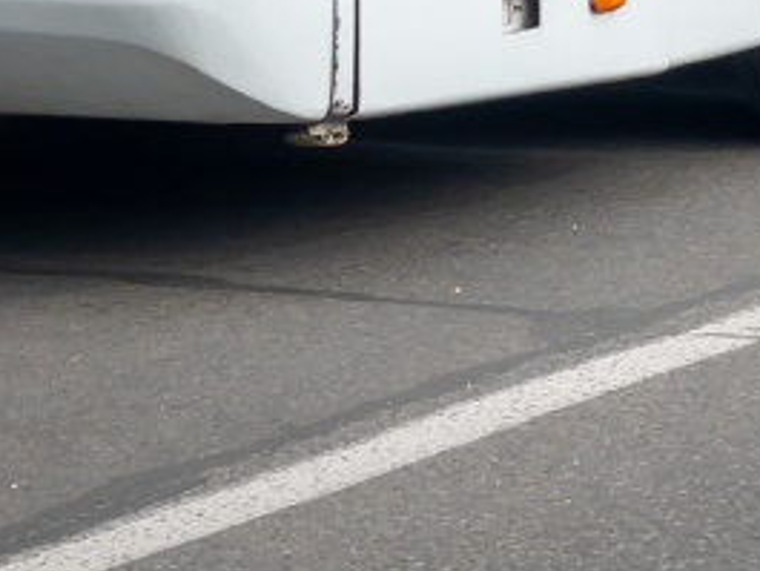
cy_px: -638
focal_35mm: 255
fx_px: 5601
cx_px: 508
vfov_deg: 5.7
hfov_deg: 7.8
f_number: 2
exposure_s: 1/800
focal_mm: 6
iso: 25
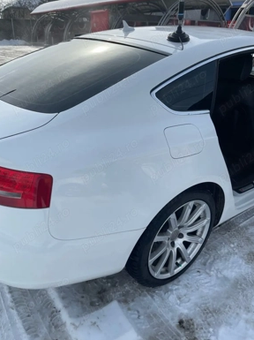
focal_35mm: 26
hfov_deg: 53.0
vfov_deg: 67.4
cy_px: 171
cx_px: 127
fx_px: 255
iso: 32
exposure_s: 1/4902
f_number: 1.6
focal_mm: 5.1
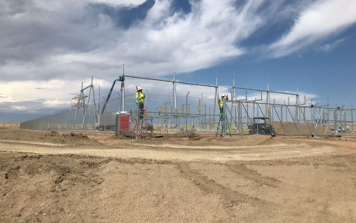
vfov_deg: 41.8
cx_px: 177
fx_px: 291
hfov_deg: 62.9
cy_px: 101
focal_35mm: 30
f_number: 1.8
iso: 20
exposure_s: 1/5988
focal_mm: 3.99
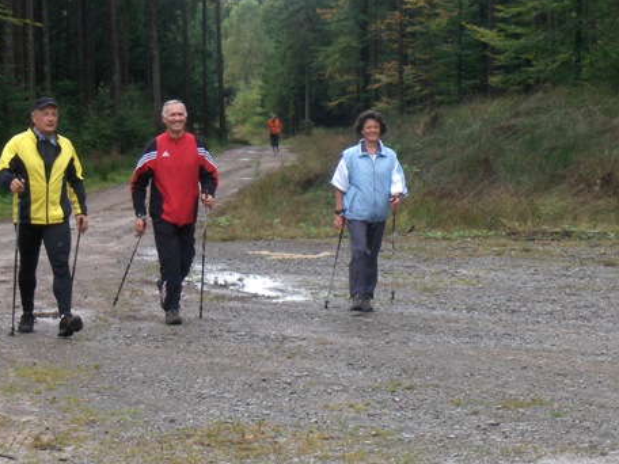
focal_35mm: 147
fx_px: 2629
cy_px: 204
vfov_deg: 10.1
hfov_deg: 13.4
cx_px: 271
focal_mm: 22.5
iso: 200
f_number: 5
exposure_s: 1/235
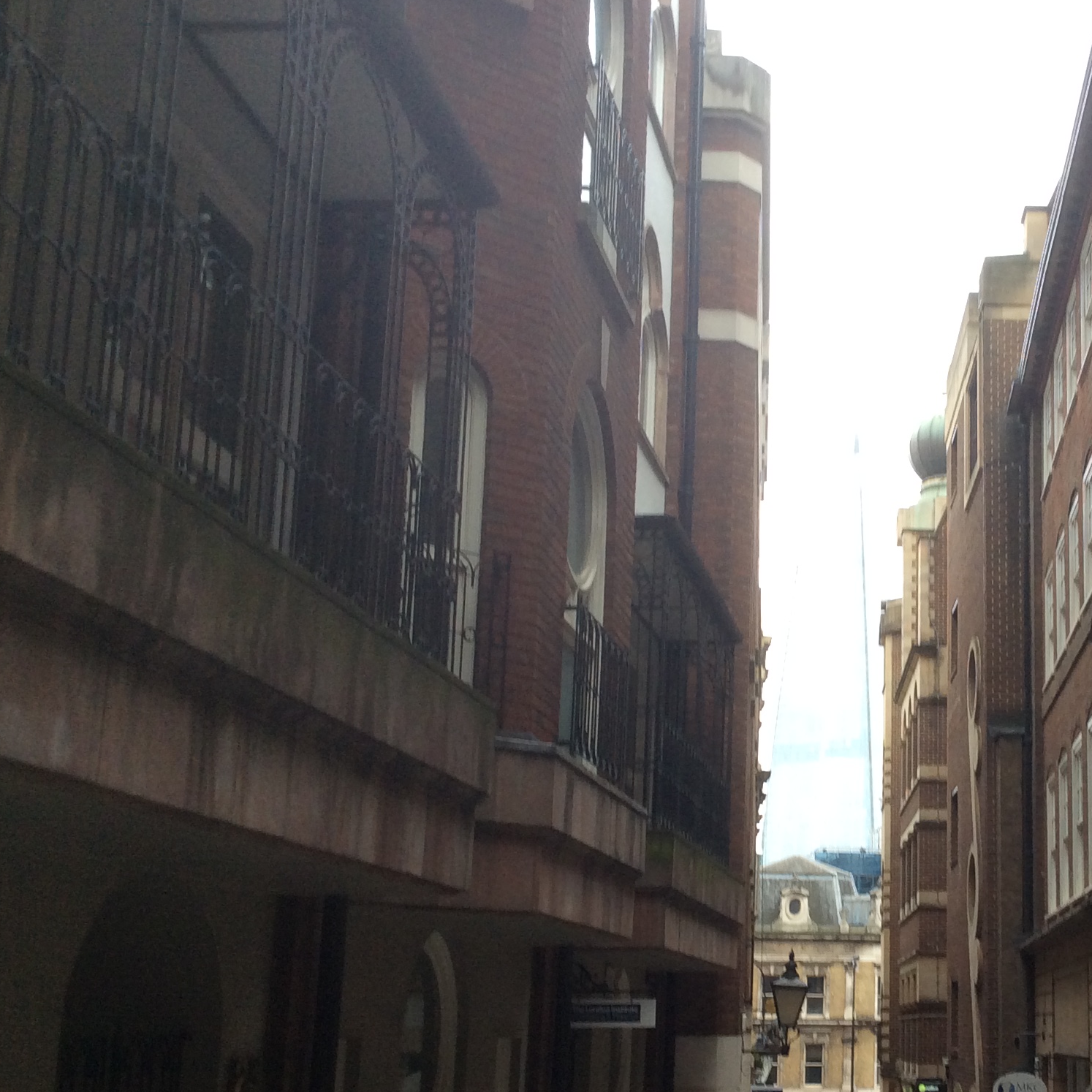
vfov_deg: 34.5
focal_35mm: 49
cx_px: 878
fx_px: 1749
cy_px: 692
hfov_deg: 33.6
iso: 40
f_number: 2.4
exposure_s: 1/33
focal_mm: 3.3
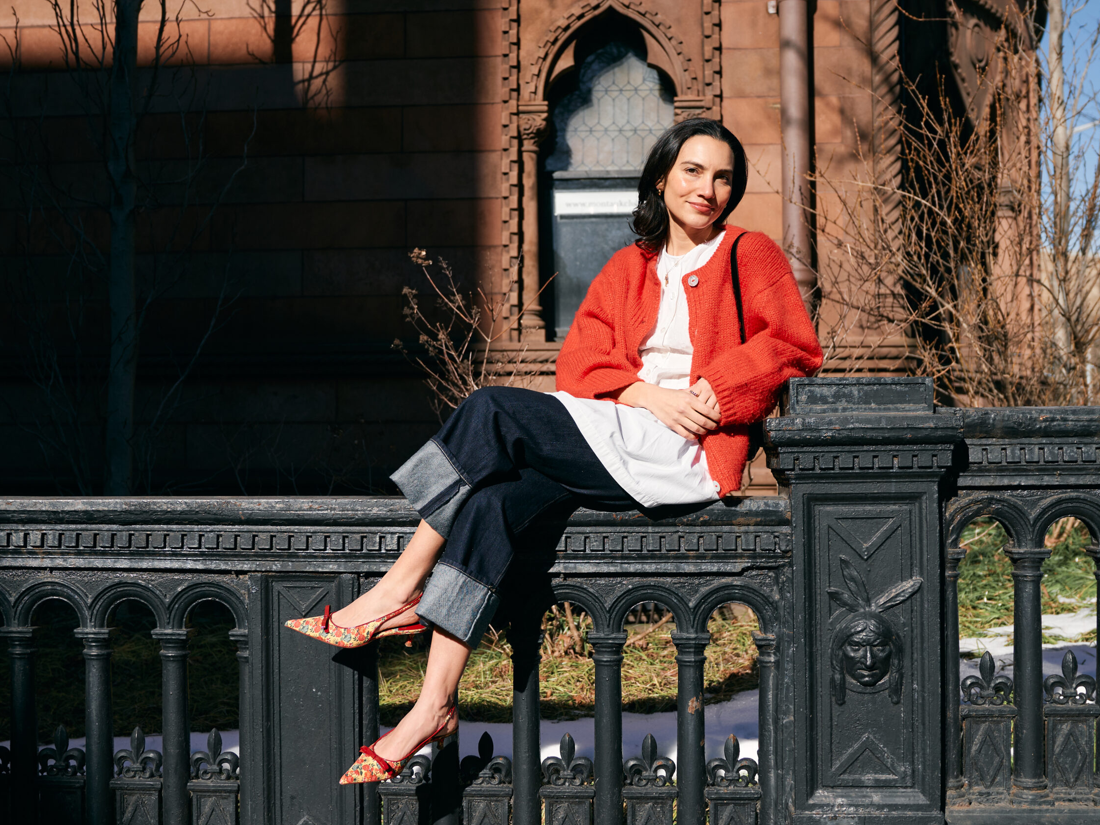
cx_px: 559
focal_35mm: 43
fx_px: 1366
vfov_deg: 33.6
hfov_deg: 43.8
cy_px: 420
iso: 200
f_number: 2.8
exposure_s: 1/4000
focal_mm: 26
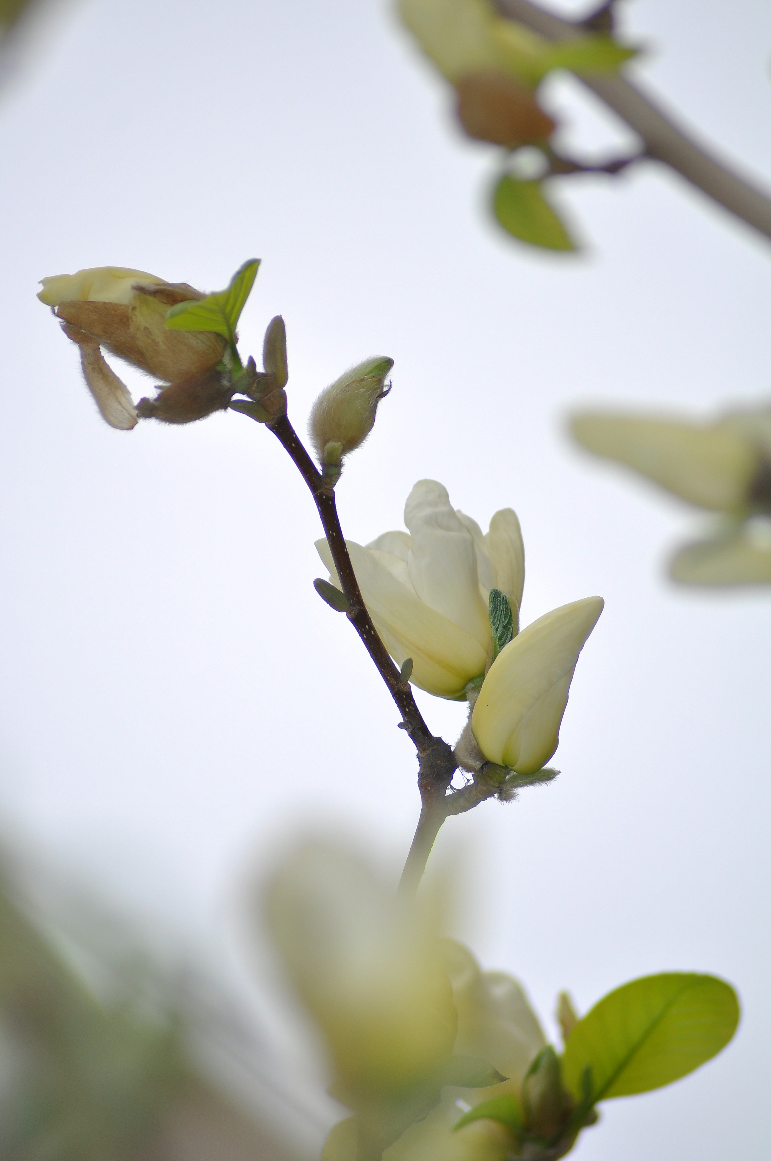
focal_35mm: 360
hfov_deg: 3.8
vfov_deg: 5.7
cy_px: 580
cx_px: 386
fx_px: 11594
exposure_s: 1/200
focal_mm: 240
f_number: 5
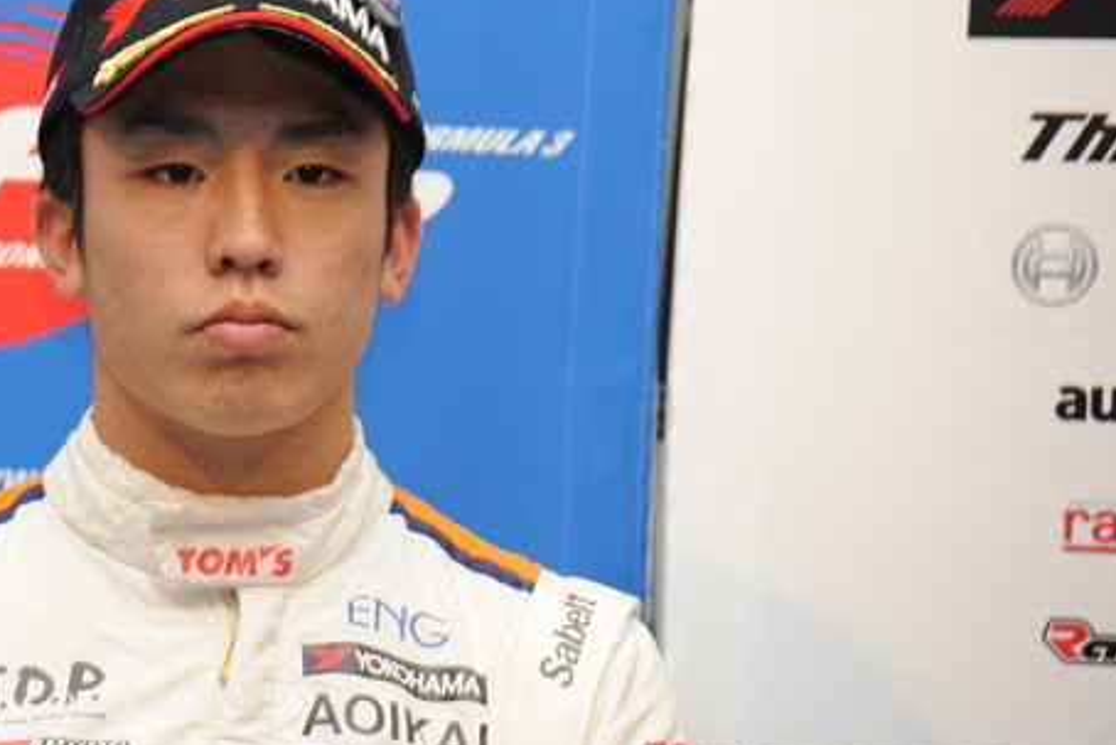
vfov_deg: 4.3
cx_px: 243
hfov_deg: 6.5
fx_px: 9830
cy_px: 327
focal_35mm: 317
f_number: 6.7
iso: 800
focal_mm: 200
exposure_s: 1/60
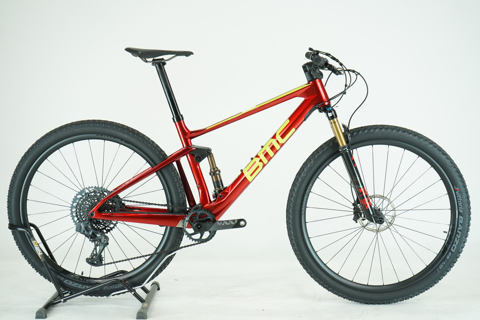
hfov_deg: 37.5
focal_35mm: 53
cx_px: 240
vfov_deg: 25.5
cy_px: 160
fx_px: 707
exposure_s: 1/200
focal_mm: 53
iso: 1600
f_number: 5.6
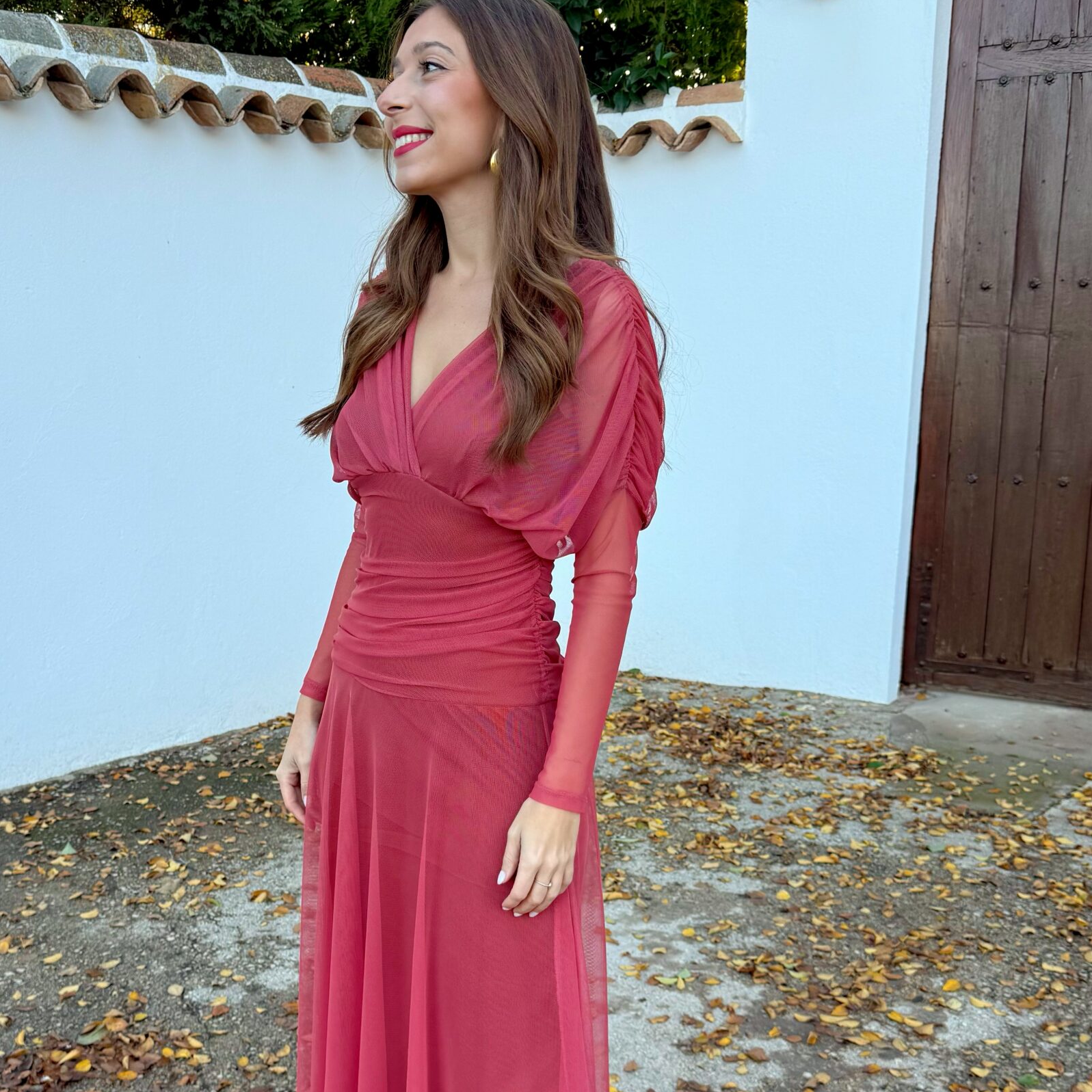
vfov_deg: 47.3
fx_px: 1213
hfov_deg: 48.4
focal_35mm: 34
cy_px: 764
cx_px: 492
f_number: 1.78
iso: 64
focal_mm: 6.76
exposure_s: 1/280
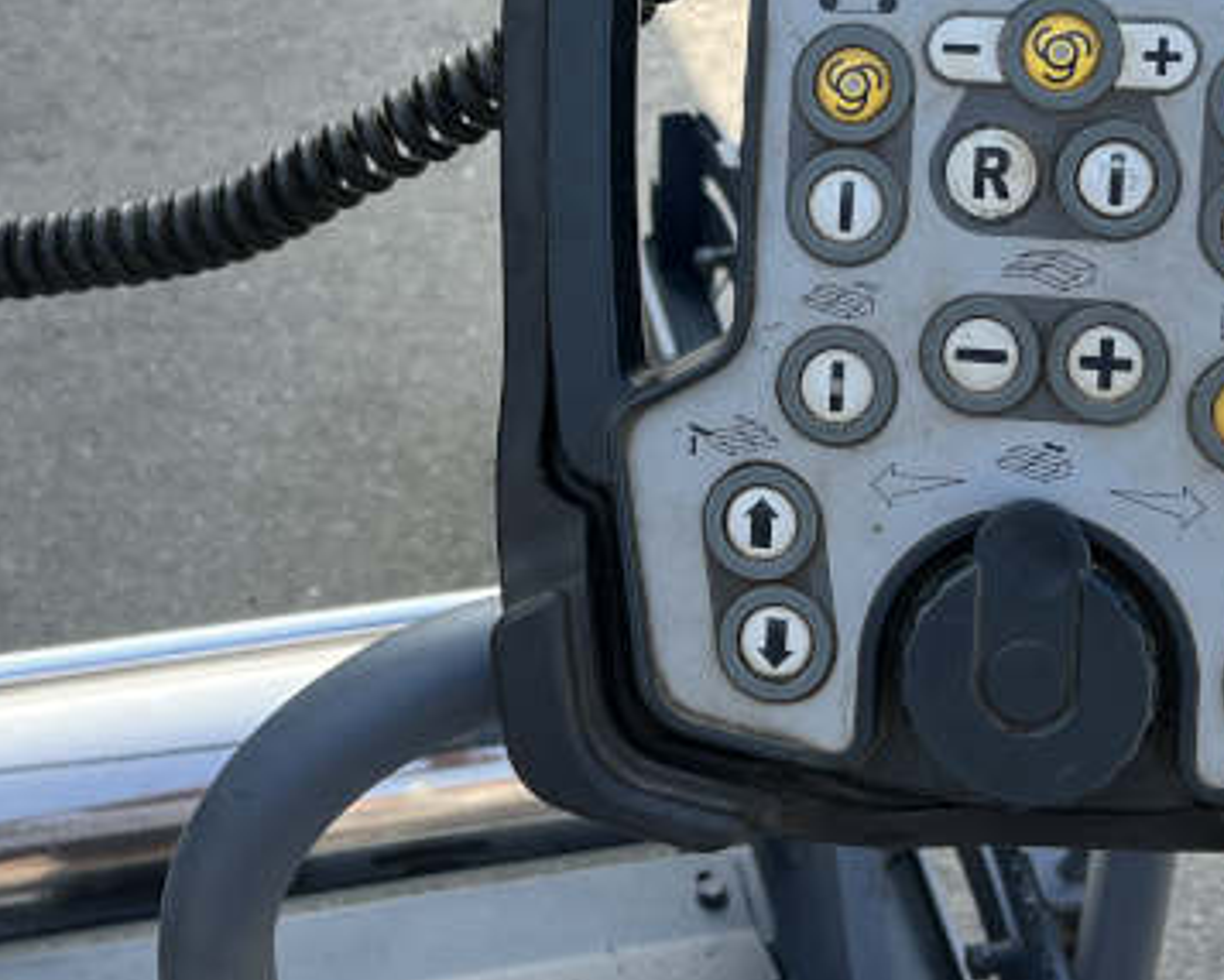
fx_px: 2573
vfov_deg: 21.4
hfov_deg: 26.7
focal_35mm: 71
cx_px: 686
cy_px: 264
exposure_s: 1/1377
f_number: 1.5
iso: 50
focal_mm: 5.7
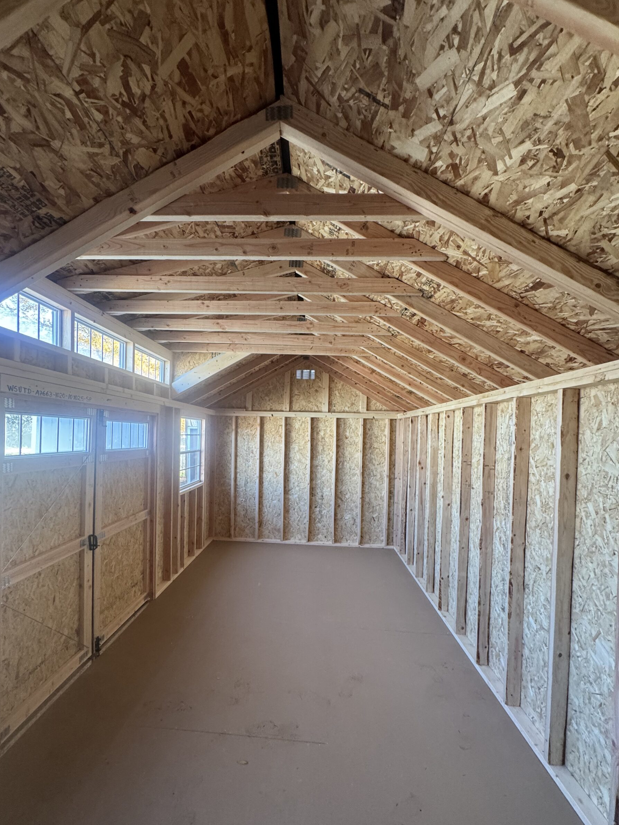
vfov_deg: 98.0
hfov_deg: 81.6
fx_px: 358
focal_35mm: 15
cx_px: 288
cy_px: 440
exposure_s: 1/99
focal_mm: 2.22
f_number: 2.2
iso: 250
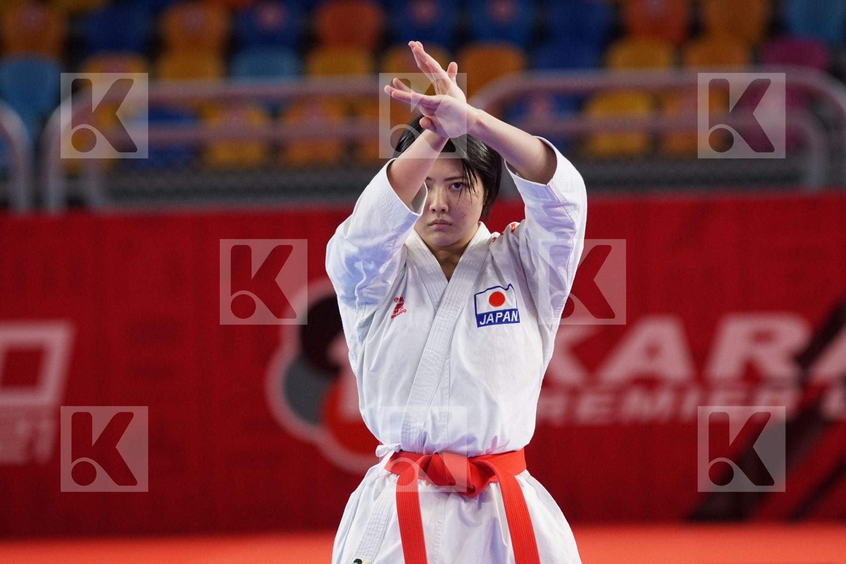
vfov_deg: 4.6
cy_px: 282
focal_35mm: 300
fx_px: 7049
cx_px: 423
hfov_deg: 6.9
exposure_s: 1/400
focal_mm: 200
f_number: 3.2
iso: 1000
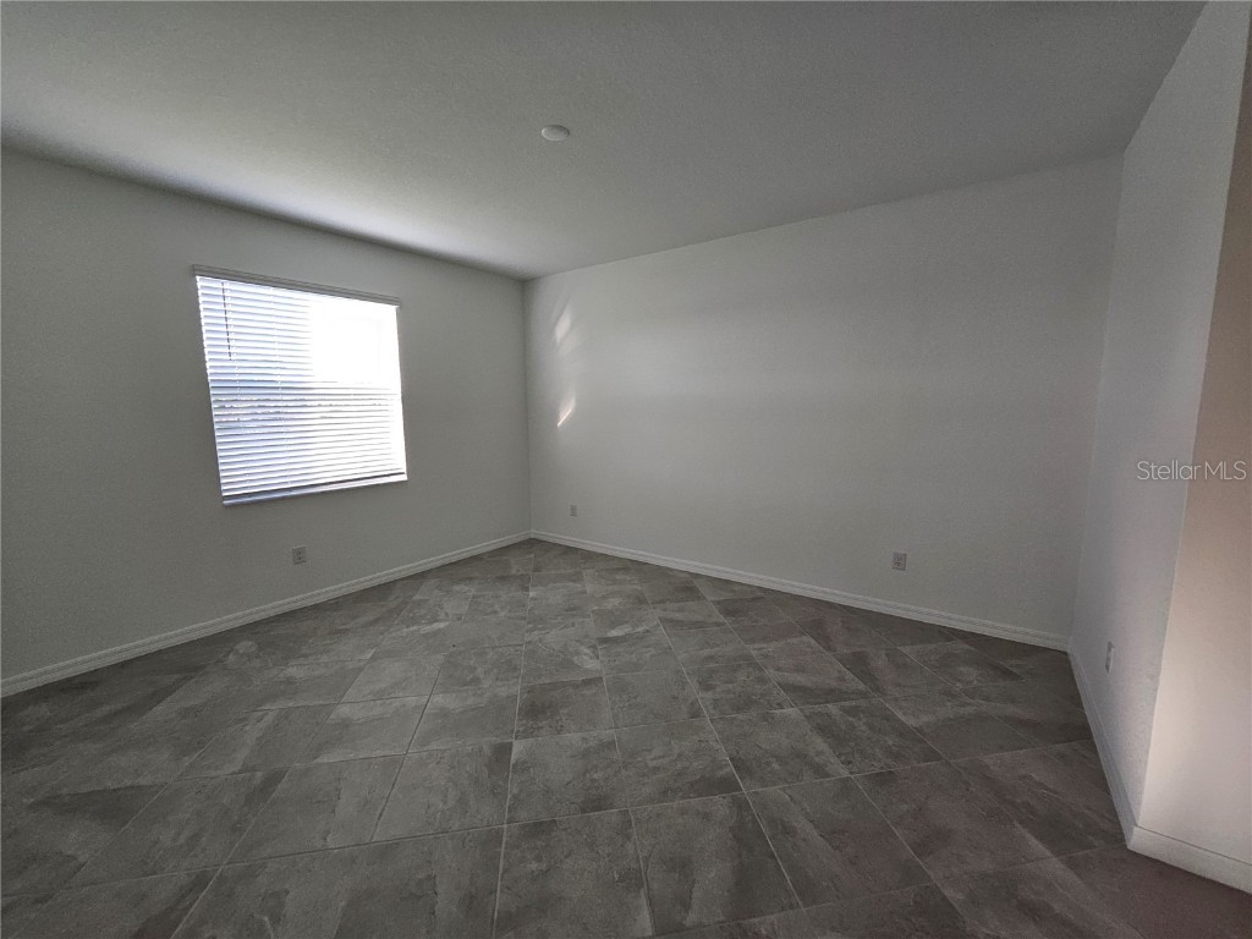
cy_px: 470
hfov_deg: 106.2
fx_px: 470
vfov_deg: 89.9
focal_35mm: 13
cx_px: 626
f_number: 2.2
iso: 80
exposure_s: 1/60
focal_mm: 1.7
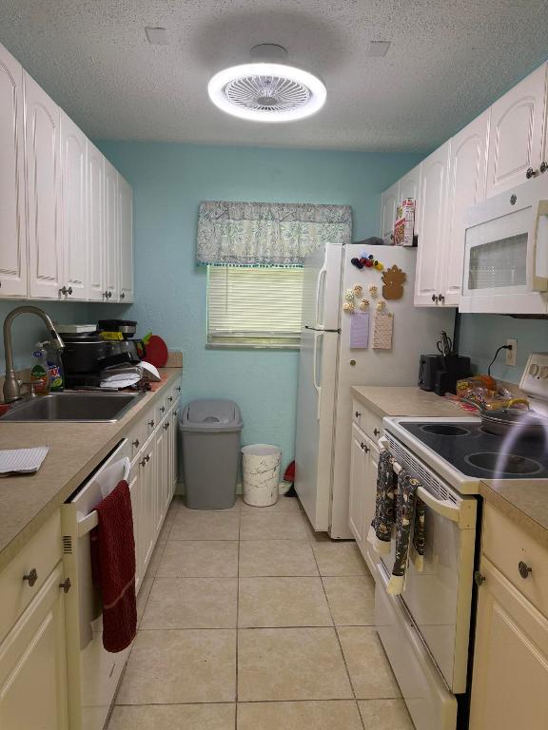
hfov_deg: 56.8
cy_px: 365
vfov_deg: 71.6
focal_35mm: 24
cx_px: 274
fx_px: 507
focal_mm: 6.76
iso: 200
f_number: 1.78
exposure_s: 1/178
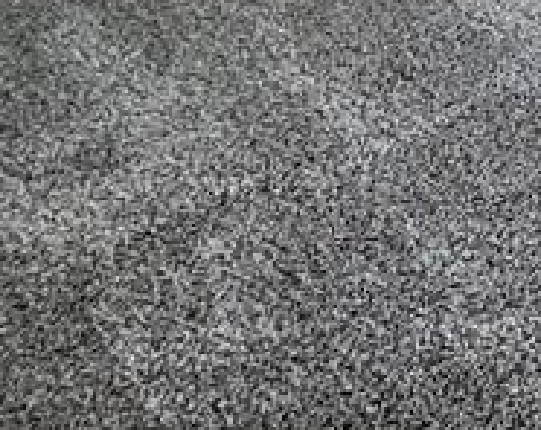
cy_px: -508
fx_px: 1118
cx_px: 884
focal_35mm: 70
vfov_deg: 15.6
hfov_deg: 21.3
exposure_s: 1/121
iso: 125
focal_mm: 1.57
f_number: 1.8
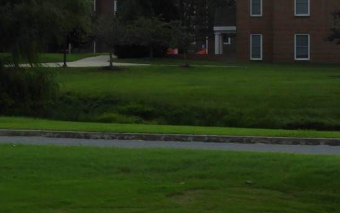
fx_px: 2438
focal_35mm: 263
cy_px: 0
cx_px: 321
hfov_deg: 7.9
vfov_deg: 5.0
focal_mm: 17
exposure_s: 1/800
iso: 100
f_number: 4.8
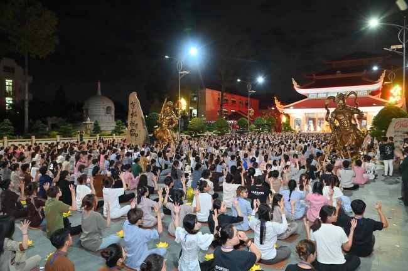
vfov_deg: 53.0
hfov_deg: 73.8
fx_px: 272
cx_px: 204
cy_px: 136
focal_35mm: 24
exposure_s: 1/40
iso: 3200
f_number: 5.6
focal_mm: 24
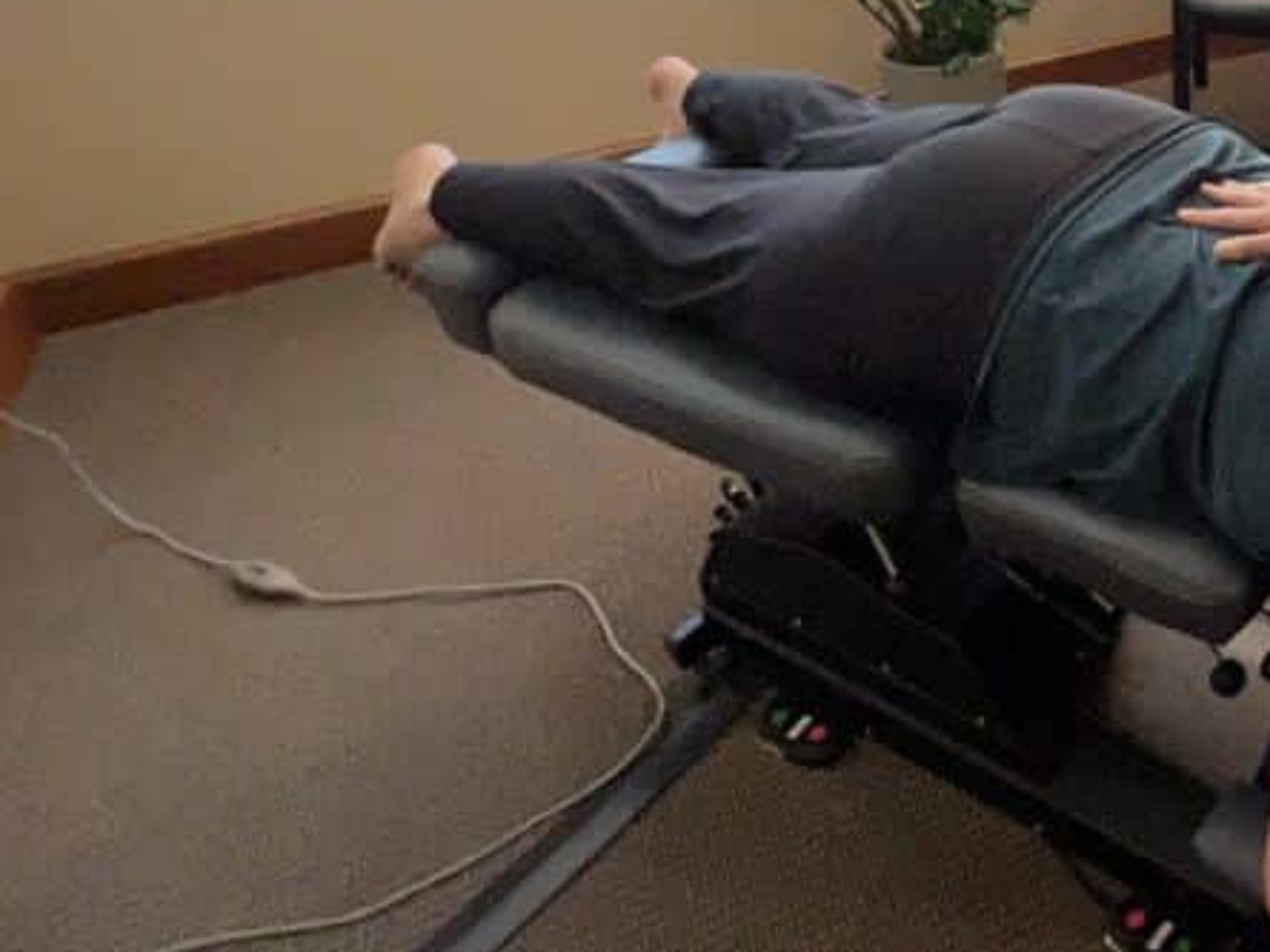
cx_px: 1373
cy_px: 194
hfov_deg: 45.9
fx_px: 1101
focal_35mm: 30
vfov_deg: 44.6
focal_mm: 1.57
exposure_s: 1/60
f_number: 1.8
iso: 800
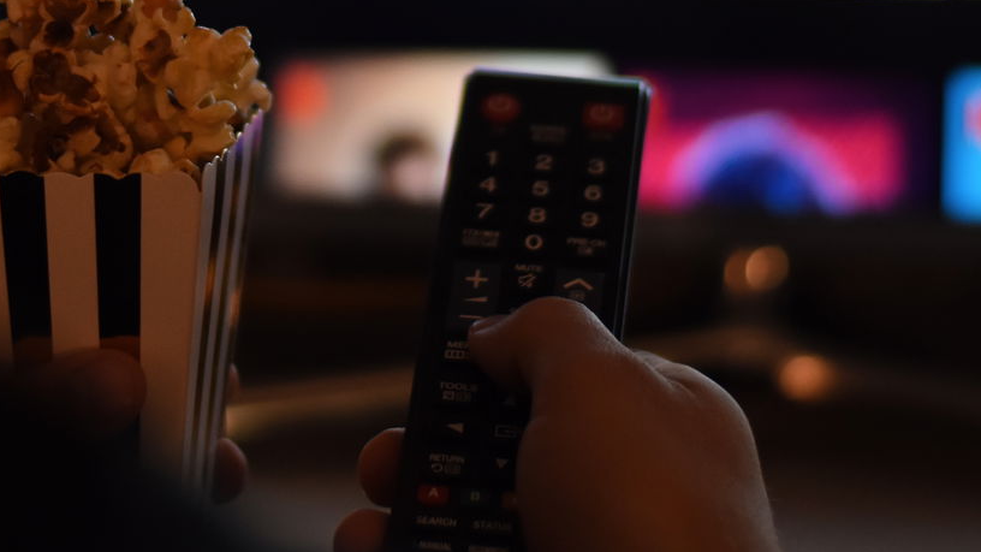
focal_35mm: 154
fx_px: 4006
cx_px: 278
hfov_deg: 13.9
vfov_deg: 7.8
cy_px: -25
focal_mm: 50
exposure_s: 1/125
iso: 800
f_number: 1.8
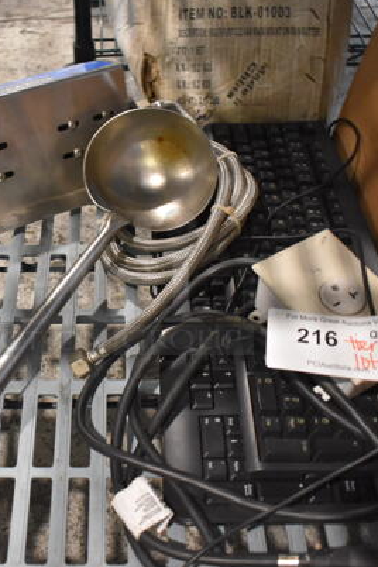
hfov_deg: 32.1
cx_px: 97
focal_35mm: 41
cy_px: 281
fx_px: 646
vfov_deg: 47.4
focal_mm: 18
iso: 2800
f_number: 3.5
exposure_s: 1/125
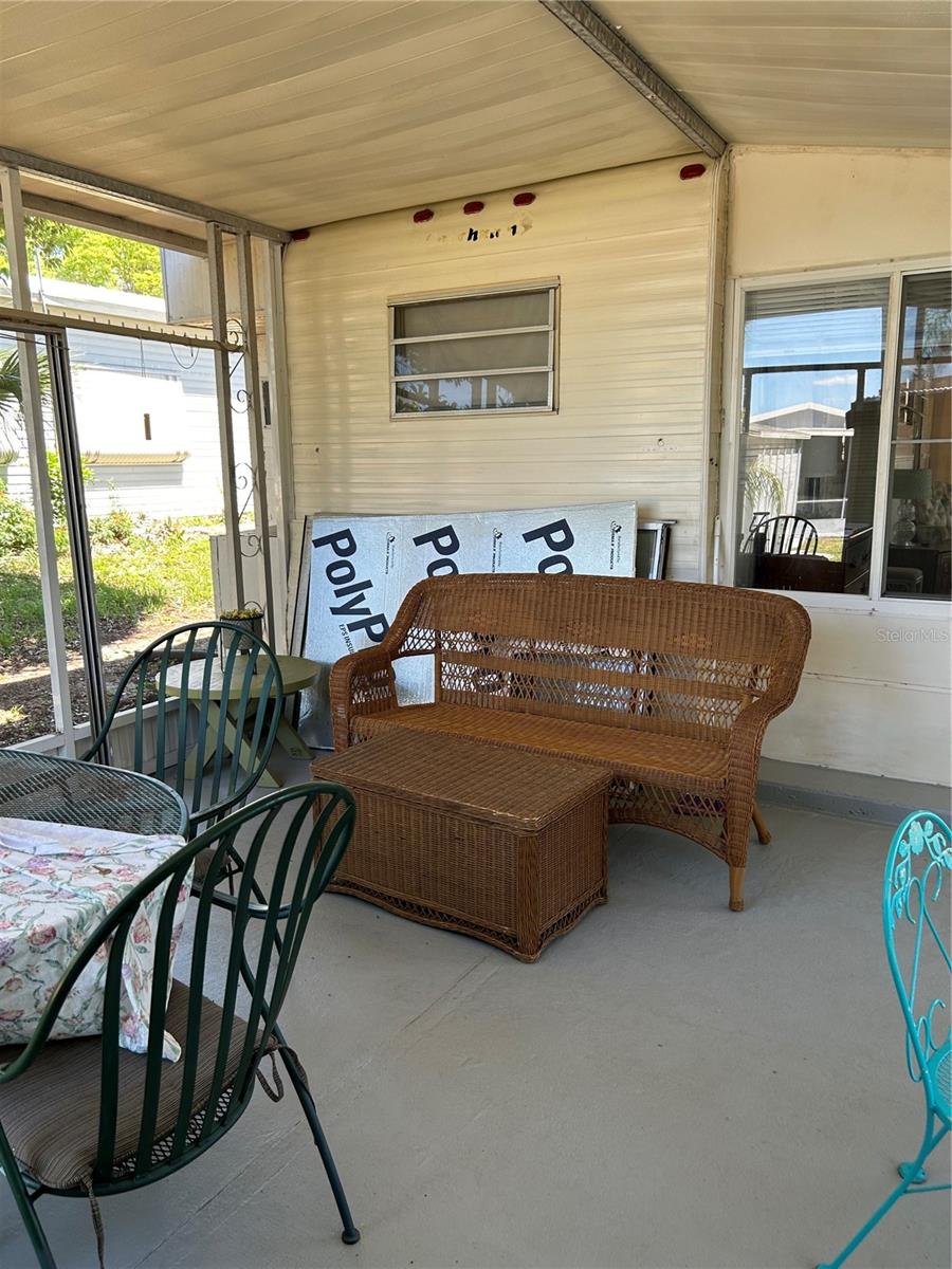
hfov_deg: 53.1
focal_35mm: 26
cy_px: 634
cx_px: 476
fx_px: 953
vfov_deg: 67.3
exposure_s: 1/121
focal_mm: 5.7
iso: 40
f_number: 1.5
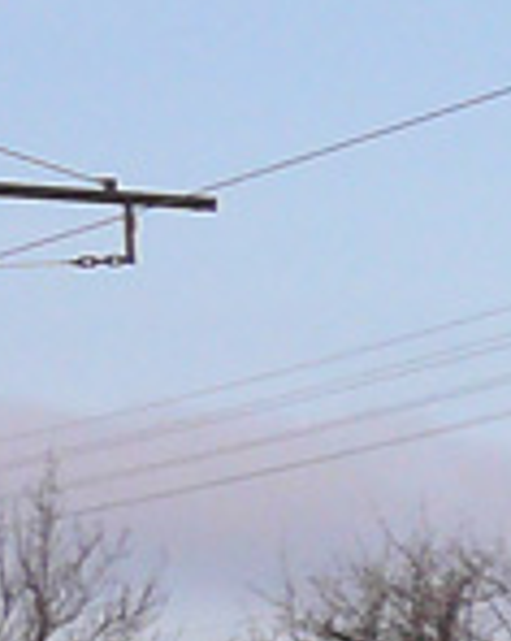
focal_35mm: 291
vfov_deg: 6.6
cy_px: 533
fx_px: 5513
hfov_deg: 4.8
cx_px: 2087
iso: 200
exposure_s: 1/1300
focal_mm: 7.1
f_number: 4
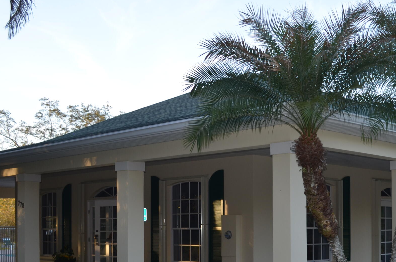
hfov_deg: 34.3
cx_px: 301
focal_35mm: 57
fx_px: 626
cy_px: 216
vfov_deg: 23.3
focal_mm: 20
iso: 160
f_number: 3.8
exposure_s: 1/200
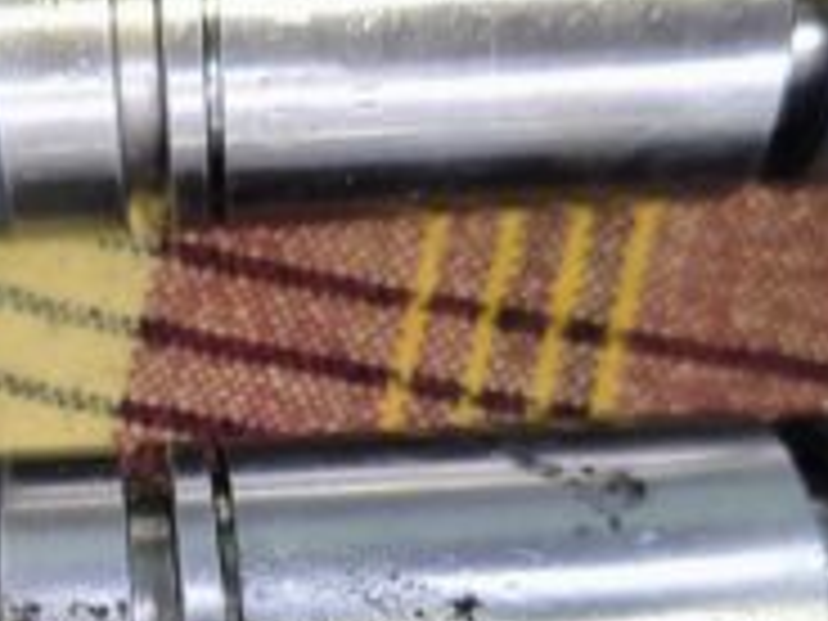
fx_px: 1196
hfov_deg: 36.9
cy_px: 500
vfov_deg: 28.5
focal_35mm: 50
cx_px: 166
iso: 1783
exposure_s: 1/33.3
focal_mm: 5.56
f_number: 1.8
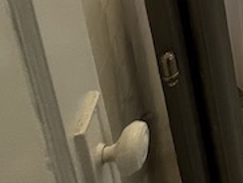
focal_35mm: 57
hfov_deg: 21.3
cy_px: -174
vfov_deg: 18.2
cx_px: 443
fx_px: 401
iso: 100
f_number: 1.8
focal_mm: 1.57
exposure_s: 1/120
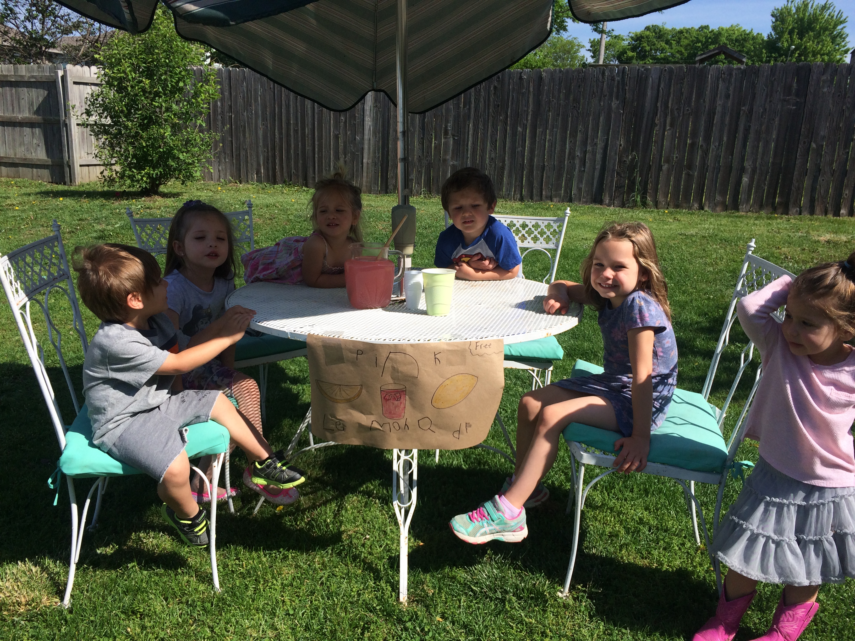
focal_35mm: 29
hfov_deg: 61.7
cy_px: 320
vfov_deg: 48.2
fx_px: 716
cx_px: 428
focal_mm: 4.15
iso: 32
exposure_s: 1/2160
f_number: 2.2
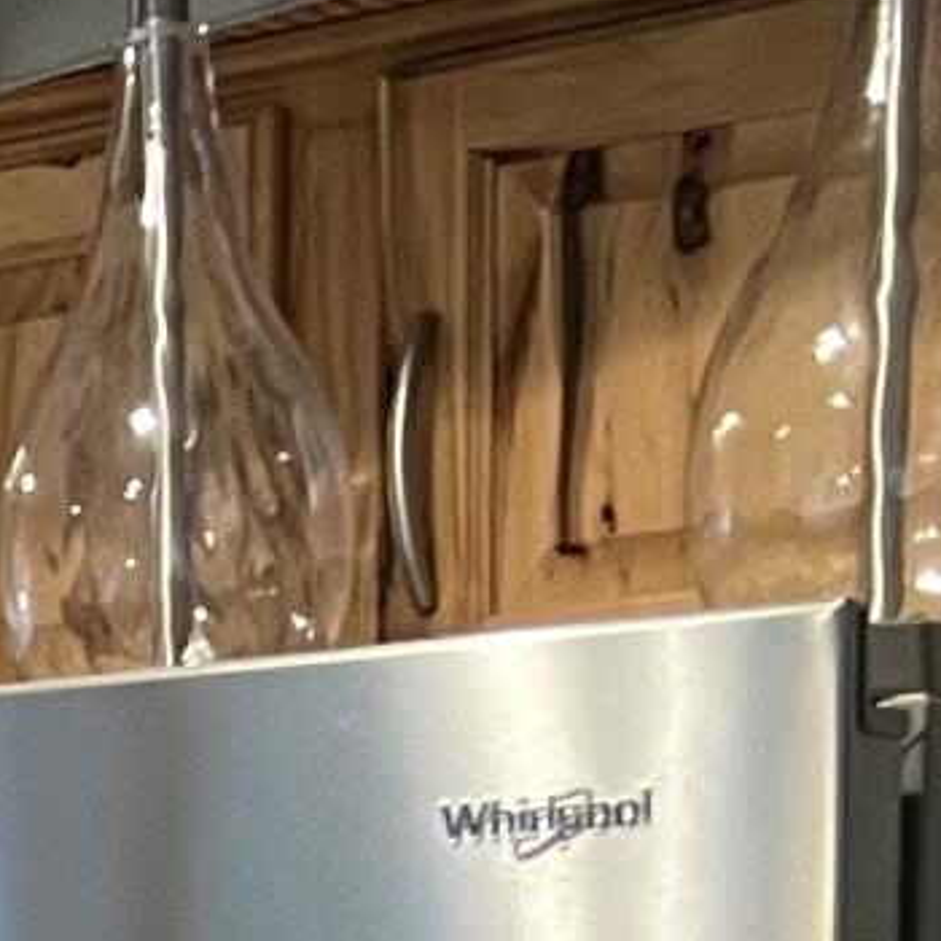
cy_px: 1992
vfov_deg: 8.4
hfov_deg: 7.2
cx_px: -2468
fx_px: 6059
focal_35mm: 197
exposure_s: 1/60
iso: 160
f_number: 1.5
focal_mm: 5.7
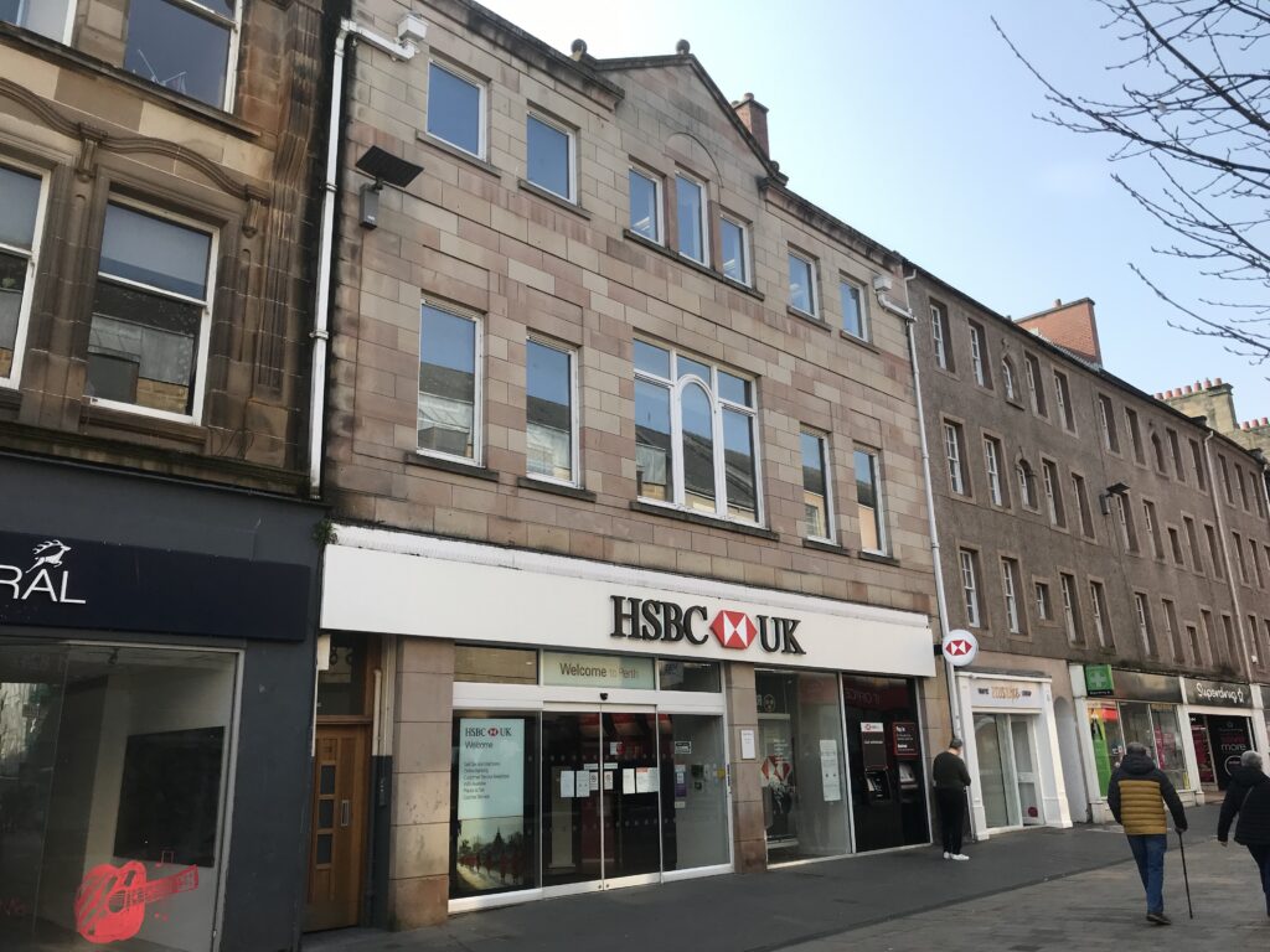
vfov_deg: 49.7
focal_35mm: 28
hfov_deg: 63.4
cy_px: 476
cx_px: 635
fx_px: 1027
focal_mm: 3.99
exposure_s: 1/929
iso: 20
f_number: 1.8
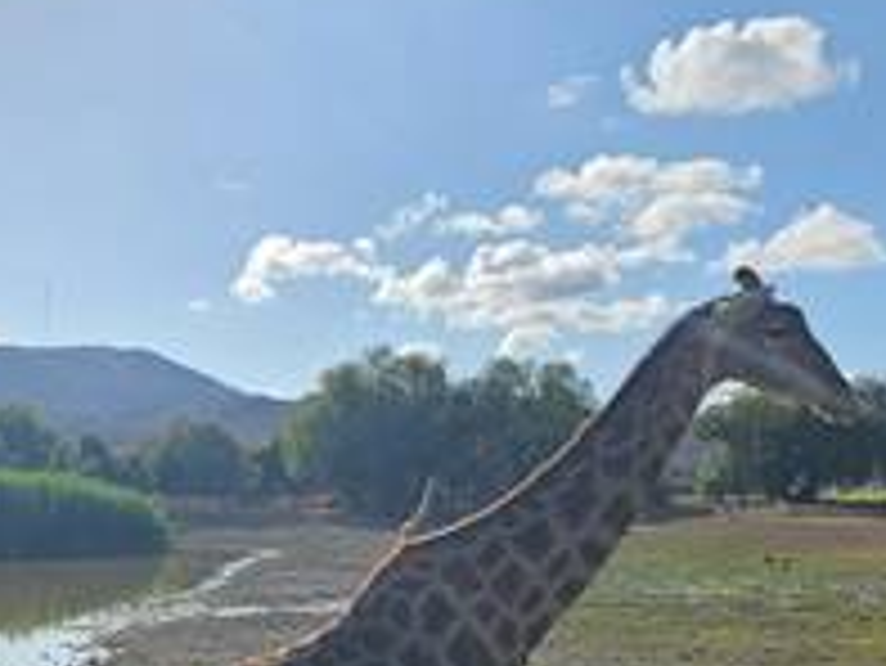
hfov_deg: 32.2
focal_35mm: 56
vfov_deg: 24.8
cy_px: 675
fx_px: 1434
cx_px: 45
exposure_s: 1/1789
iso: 12
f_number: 1.7
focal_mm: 6.3
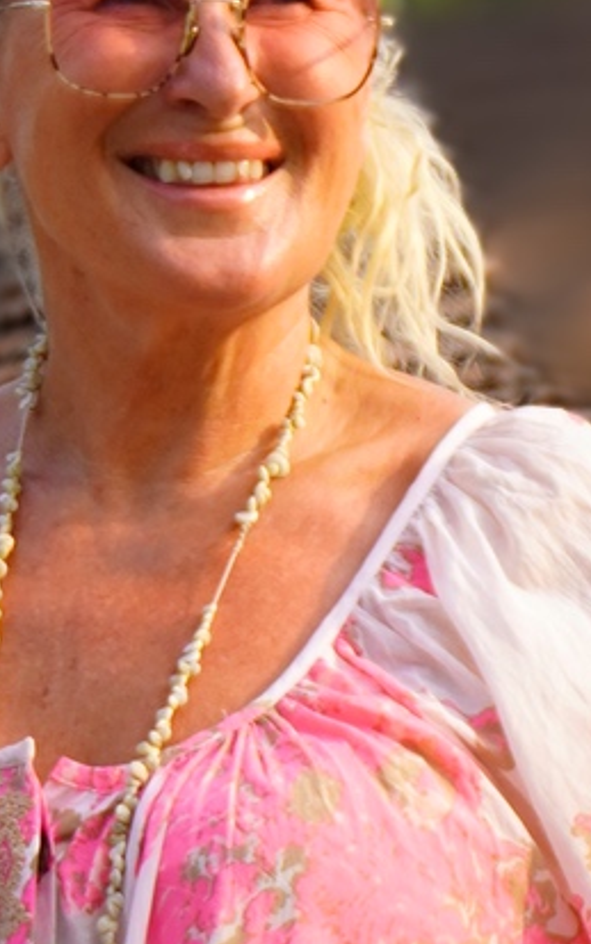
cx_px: -76
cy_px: 1840
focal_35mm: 312
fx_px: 8039
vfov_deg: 6.5
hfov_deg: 4.2
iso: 100
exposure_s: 1/250
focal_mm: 33
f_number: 5.6
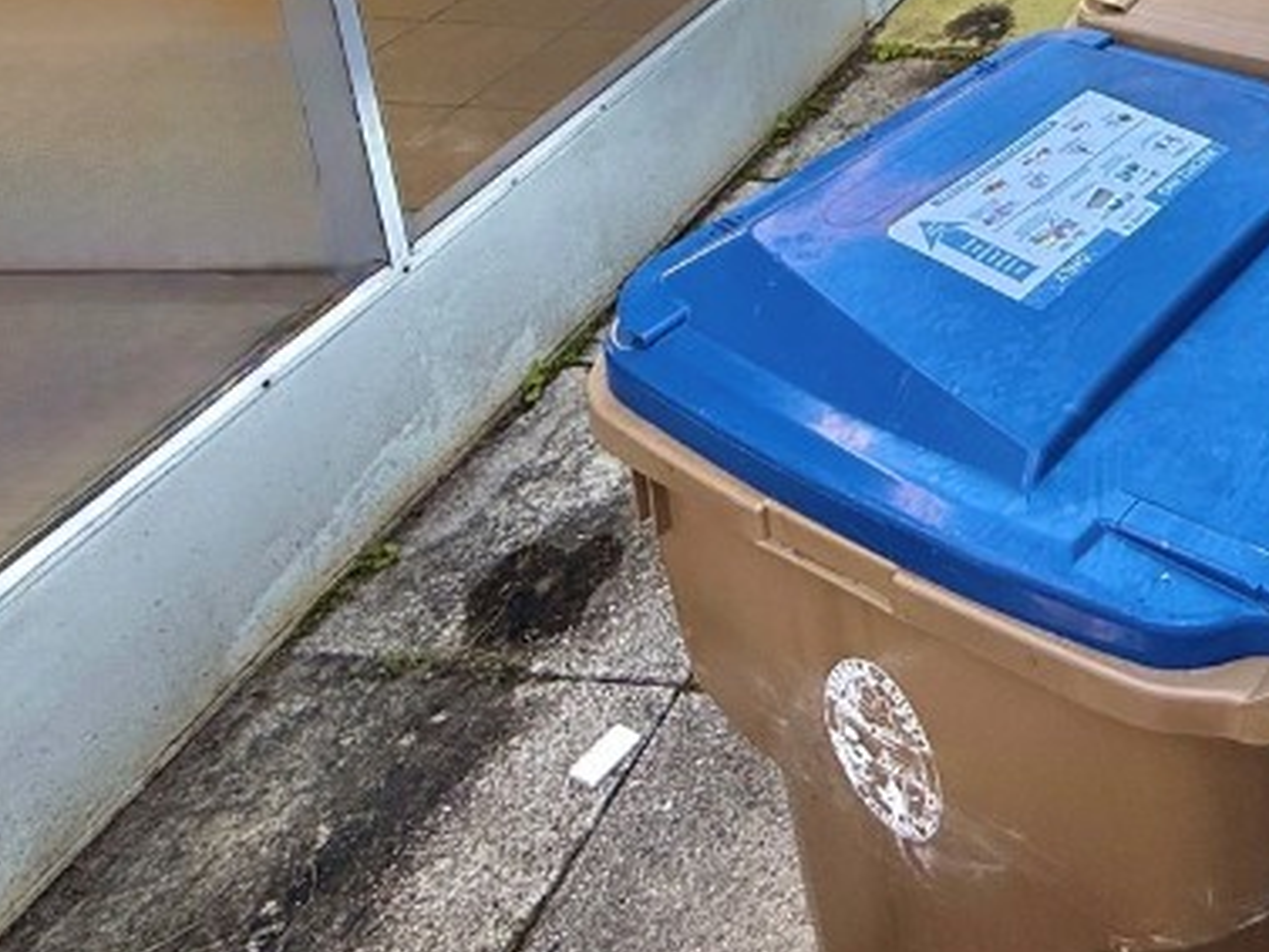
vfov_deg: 29.9
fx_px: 1393
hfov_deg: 38.2
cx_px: 1478
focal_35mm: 38
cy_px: -293
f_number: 2.2
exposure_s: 1/370
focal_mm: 2.22
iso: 64
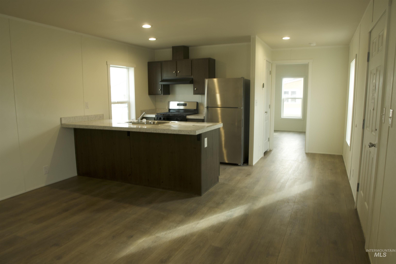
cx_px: 198
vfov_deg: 53.1
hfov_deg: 73.7
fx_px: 264
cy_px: 132
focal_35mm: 24
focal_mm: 16
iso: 250
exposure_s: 1/30
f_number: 5.6
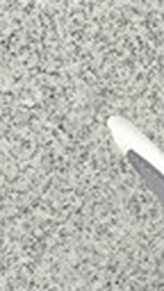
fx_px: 1832
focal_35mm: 237
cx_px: 355
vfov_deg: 9.1
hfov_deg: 5.0
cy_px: 213
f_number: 2.4
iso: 25
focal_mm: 3.3
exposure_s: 1/125
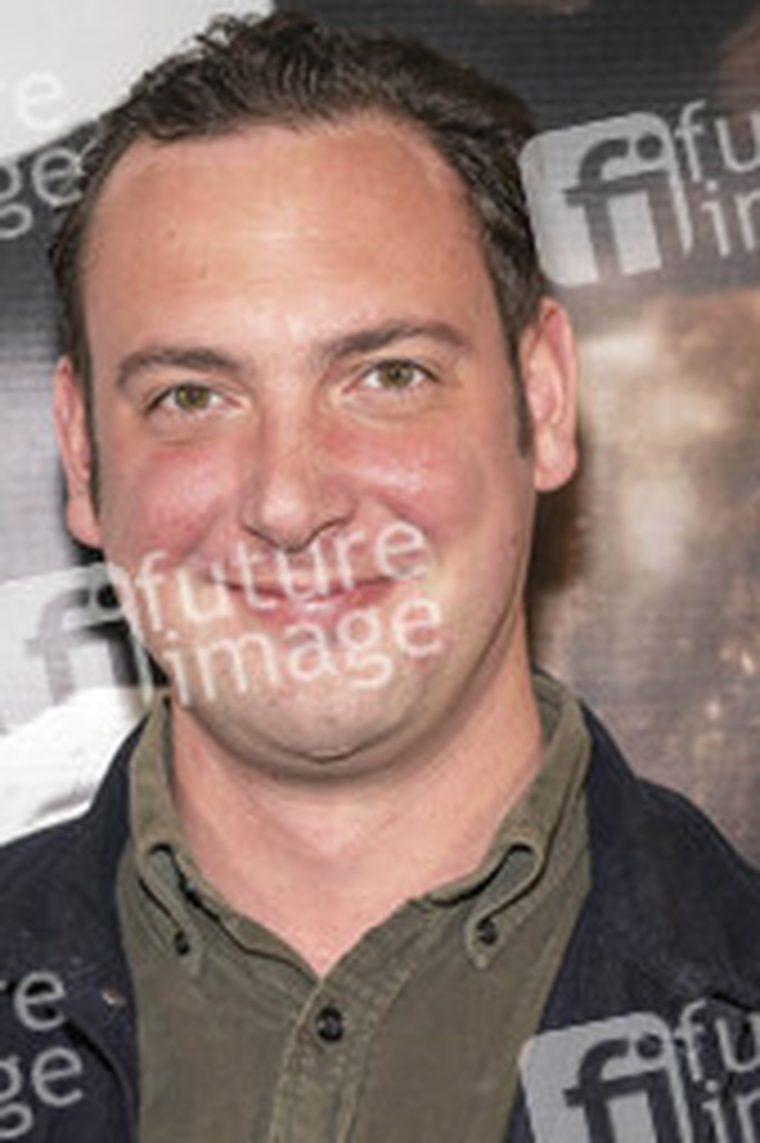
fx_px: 3551
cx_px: 342
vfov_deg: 18.2
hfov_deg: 12.2
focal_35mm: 112
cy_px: 855
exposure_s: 1/200
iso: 400
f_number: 5.6
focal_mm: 71
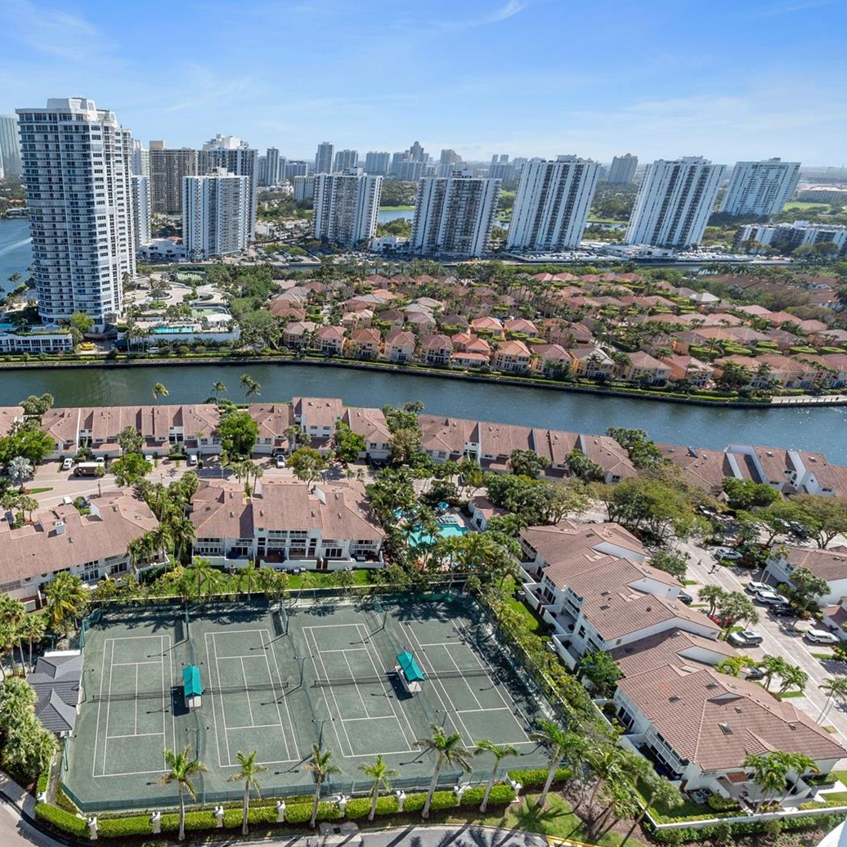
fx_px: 581
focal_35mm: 21
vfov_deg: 72.1
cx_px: 206
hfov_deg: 67.3
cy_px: 413
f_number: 13
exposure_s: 1/640
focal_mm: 16
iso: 640
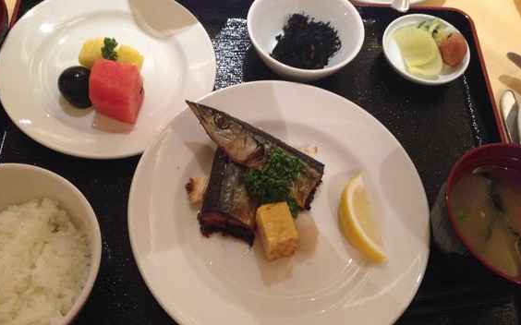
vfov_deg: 35.3
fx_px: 511
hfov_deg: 54.0
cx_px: 258
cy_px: 171
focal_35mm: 36
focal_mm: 4.12
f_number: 2.4
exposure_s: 1/15
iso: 640
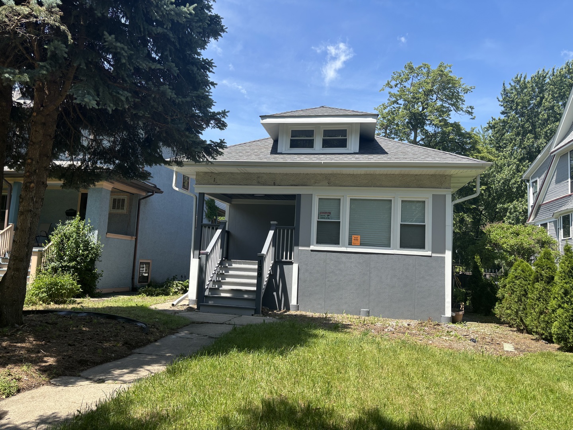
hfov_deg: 67.3
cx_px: 286
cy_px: 215
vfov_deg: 53.1
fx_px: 430
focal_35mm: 26
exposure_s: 1/1499
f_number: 1.6
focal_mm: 5.96
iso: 50
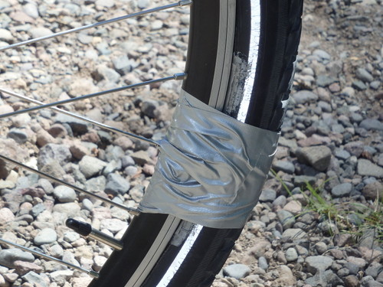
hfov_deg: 14.1
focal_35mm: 140
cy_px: 144
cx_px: 192
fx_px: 1549
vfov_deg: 10.6
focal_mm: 25
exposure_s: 1/160
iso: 125
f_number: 5.9
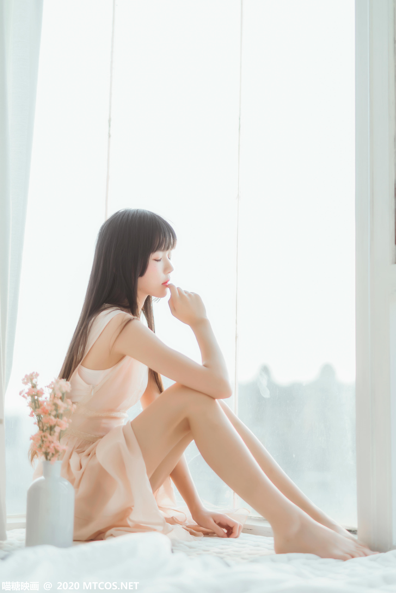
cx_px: 198
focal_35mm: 50
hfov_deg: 27.0
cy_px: 296
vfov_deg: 39.6
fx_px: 825
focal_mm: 50
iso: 100
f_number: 1.4
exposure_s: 1/400
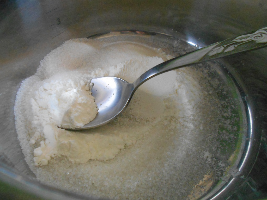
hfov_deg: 67.3
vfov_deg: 53.1
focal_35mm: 26
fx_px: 201
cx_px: 134
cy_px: 100
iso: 800
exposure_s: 1/160
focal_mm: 4.6
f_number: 3.2
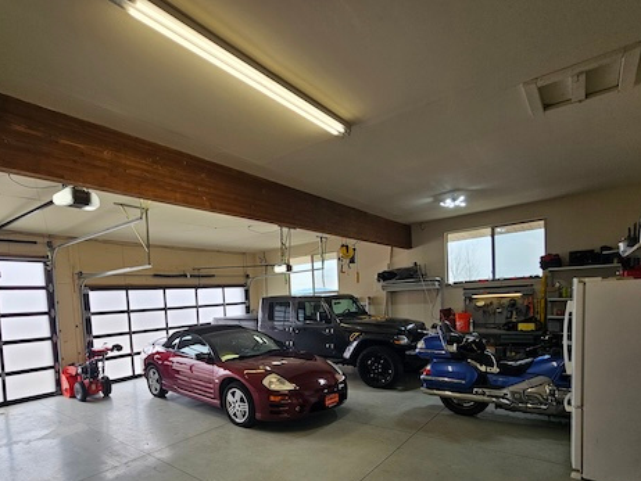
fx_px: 333
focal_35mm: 18
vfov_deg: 69.6
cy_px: 322
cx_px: 239
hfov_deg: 85.9
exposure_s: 1/209
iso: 50
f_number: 2.2
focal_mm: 2.2
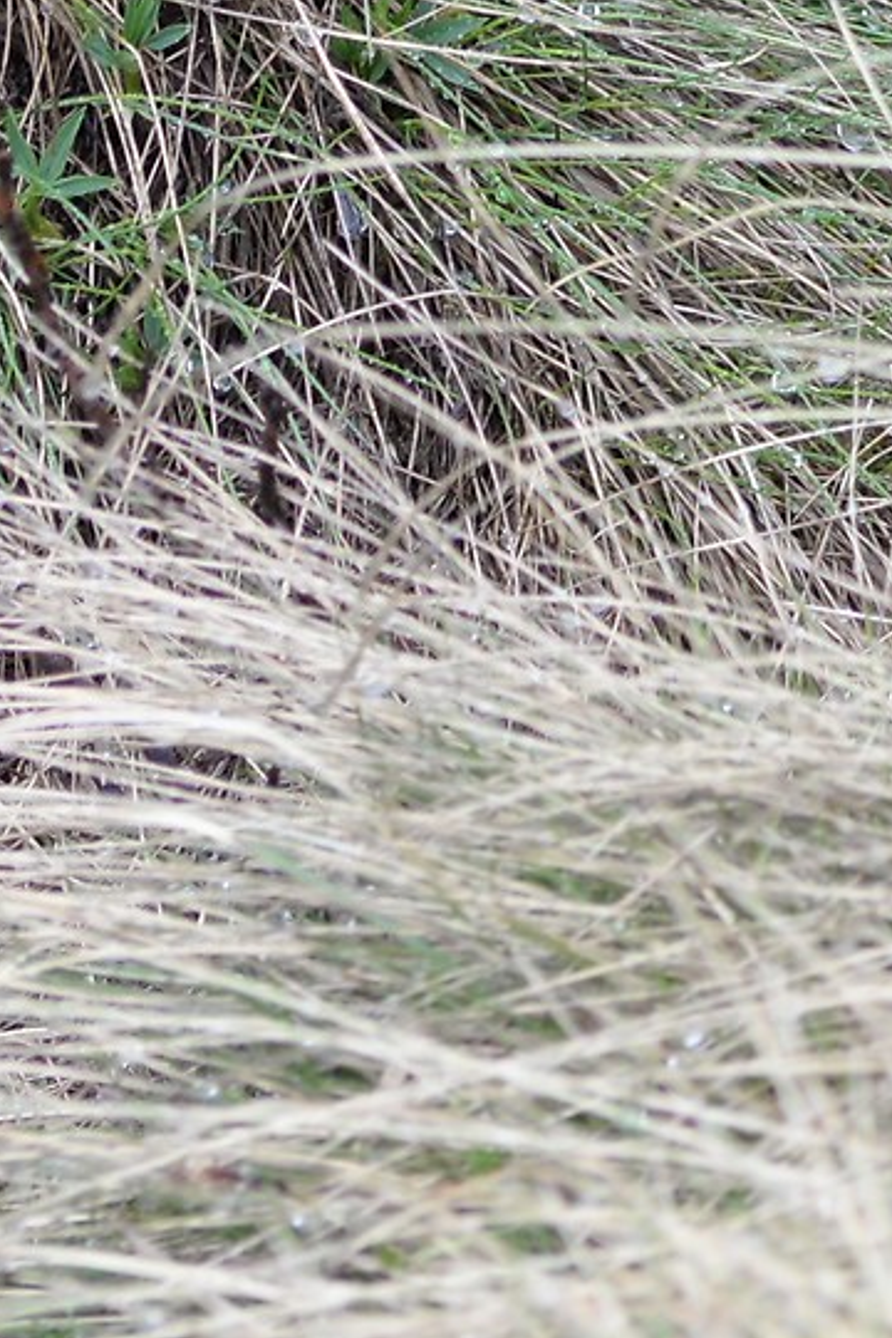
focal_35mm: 498
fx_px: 18508
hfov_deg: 2.7
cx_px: -2037
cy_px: 1360
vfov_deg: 4.1
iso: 360
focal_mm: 112
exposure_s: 1/125
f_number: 8
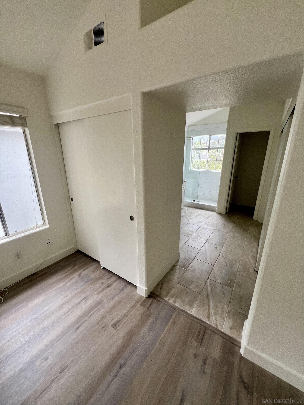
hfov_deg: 89.9
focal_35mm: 13
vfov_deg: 106.2
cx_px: 152
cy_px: 202
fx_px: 152
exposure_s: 1/99
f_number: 1.8
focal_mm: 1.57
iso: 80
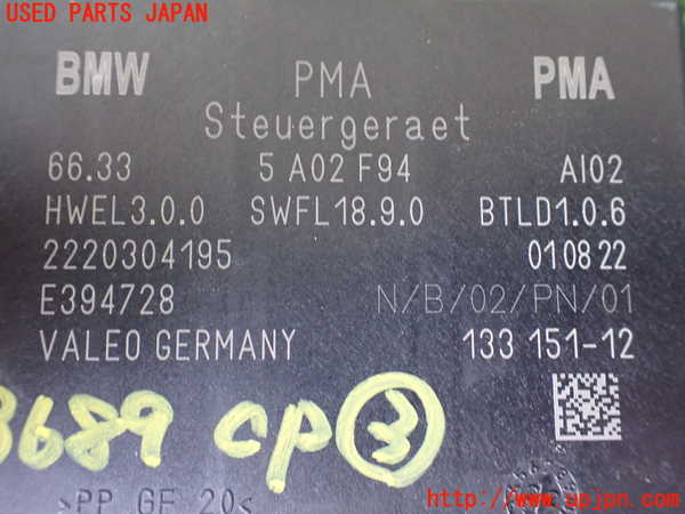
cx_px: 342
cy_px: 257
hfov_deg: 60.0
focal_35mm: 30
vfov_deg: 46.8
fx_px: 594
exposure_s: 1/60
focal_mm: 5.4
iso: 800
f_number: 2.3
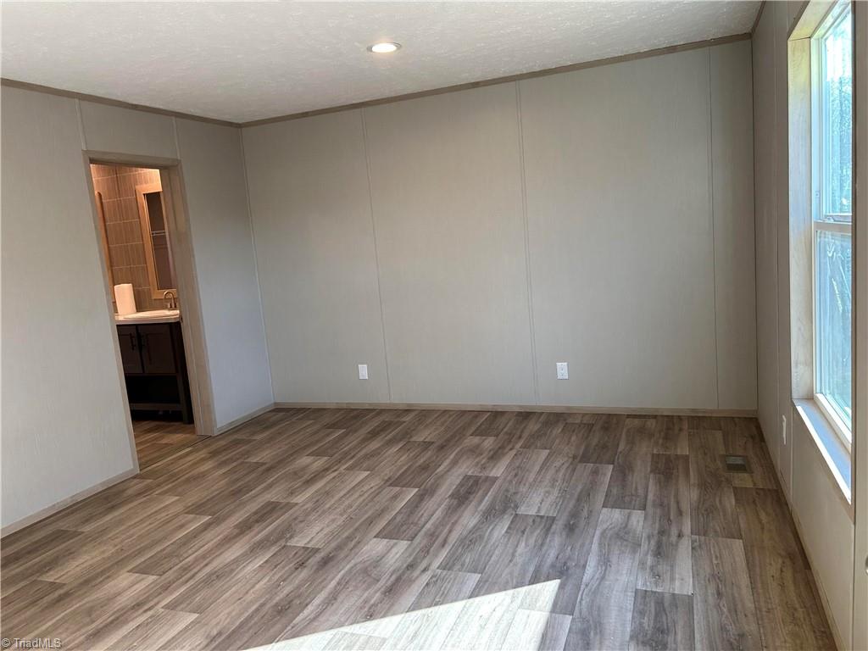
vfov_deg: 53.1
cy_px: 326
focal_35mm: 26
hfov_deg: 67.3
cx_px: 434
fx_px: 652
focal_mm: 5.7
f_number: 1.5
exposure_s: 1/120
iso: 80
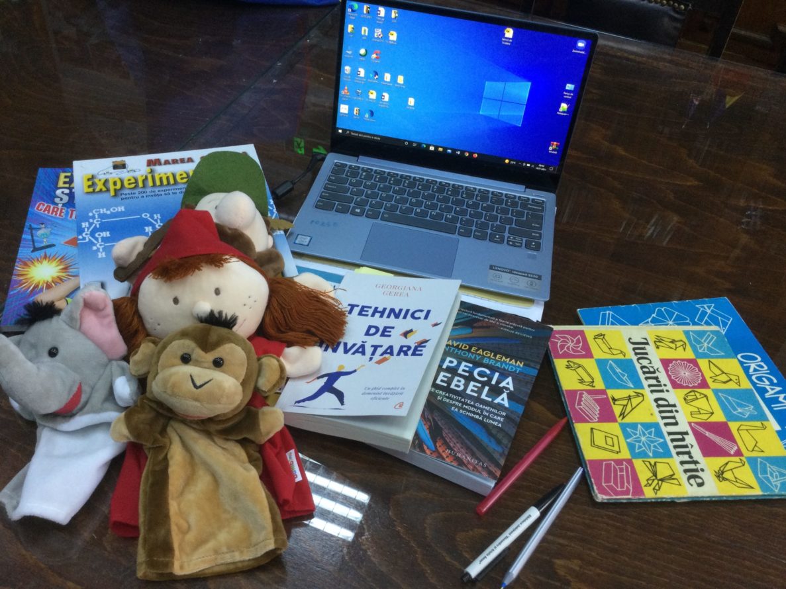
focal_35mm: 31
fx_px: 704
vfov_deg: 45.4
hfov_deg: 58.4
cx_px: 393
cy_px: 294
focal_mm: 3.3
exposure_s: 1/33
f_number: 2.4
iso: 80
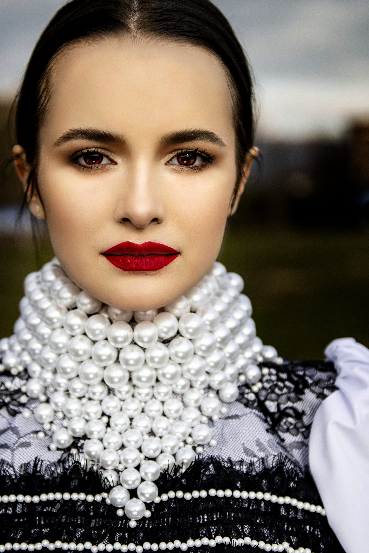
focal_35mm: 74
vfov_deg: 27.3
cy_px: 289
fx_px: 1138
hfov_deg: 18.4
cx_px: 131
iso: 160
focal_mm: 48
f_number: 2.8
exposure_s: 1/640
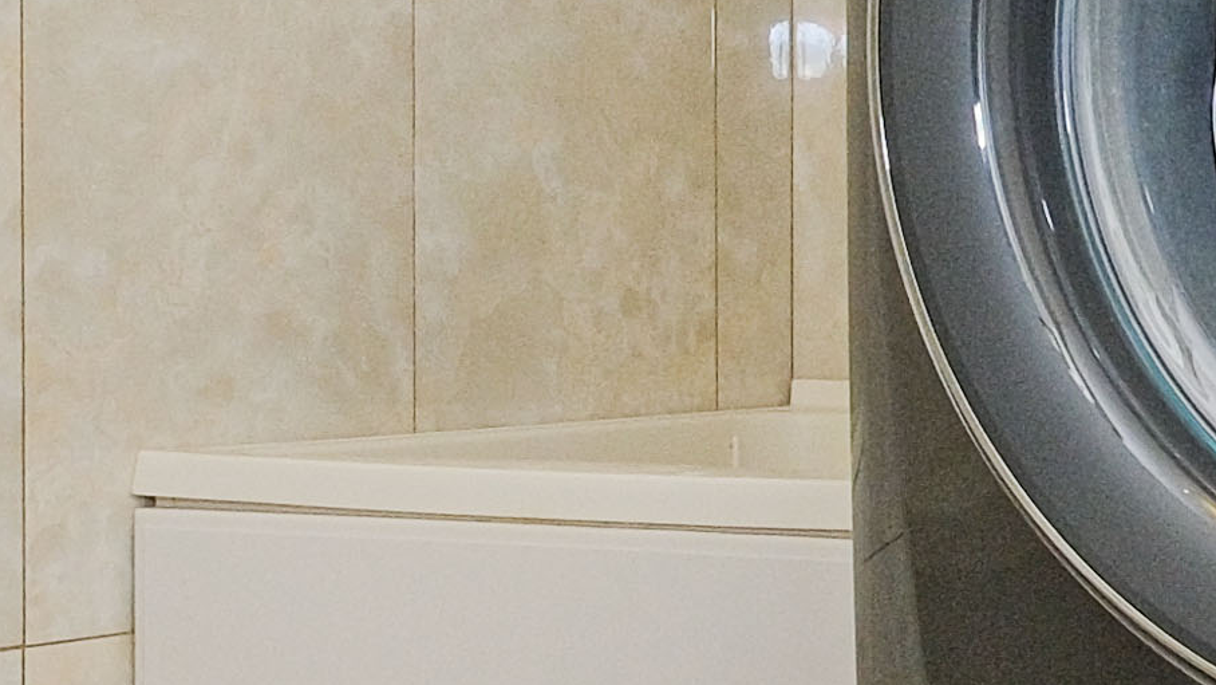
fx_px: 3483
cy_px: 282
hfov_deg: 18.5
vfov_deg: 11.2
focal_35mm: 108
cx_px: 1571
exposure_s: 1/60
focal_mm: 10
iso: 640
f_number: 8
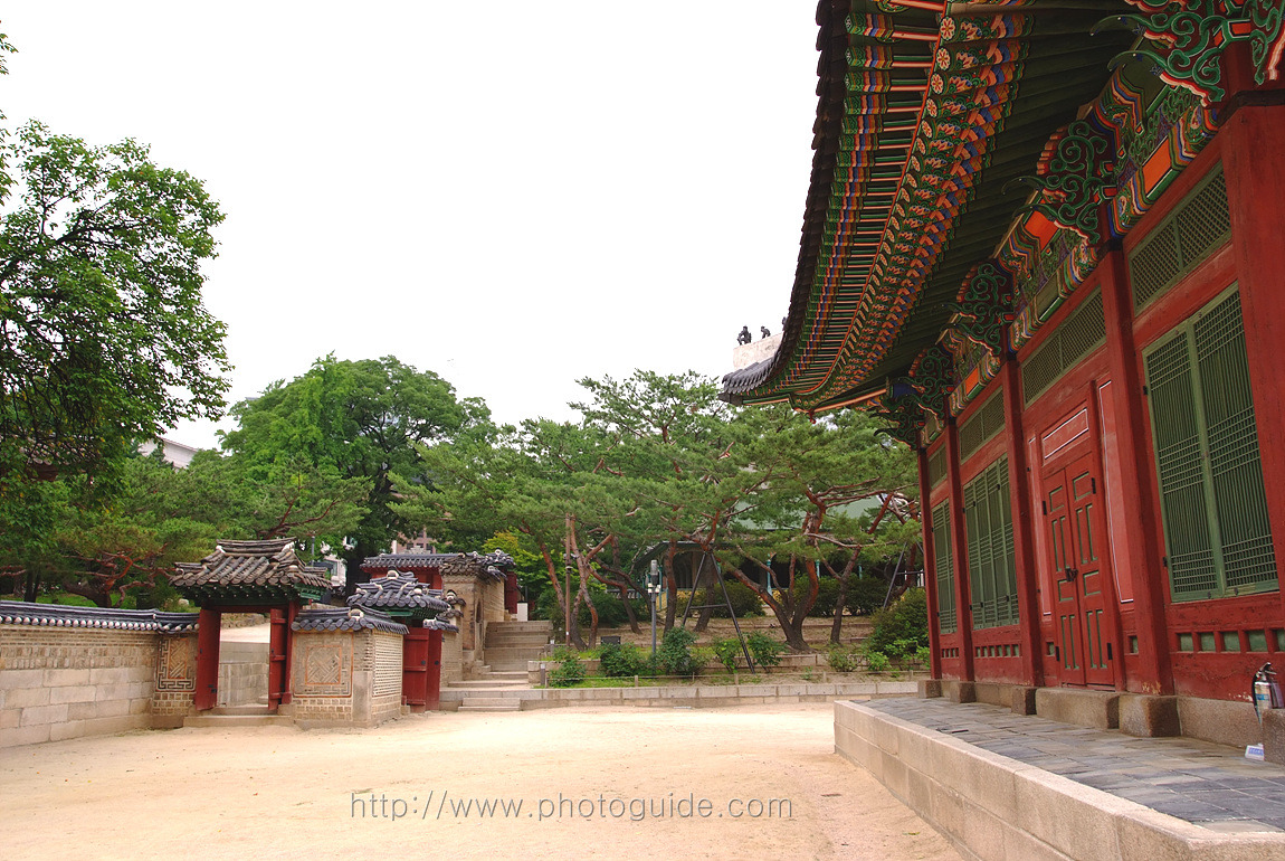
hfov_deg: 61.9
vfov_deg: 43.7
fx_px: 1072
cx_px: 642
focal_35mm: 30
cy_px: 430
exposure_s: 1/45
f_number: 10
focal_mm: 20
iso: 160
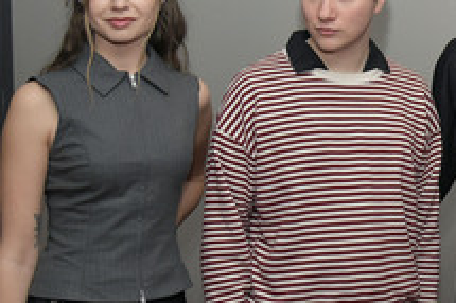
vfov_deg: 20.8
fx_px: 823
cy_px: 114
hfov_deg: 29.4
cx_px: 427
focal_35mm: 65
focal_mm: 31
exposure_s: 1/200
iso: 2000
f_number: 5.6
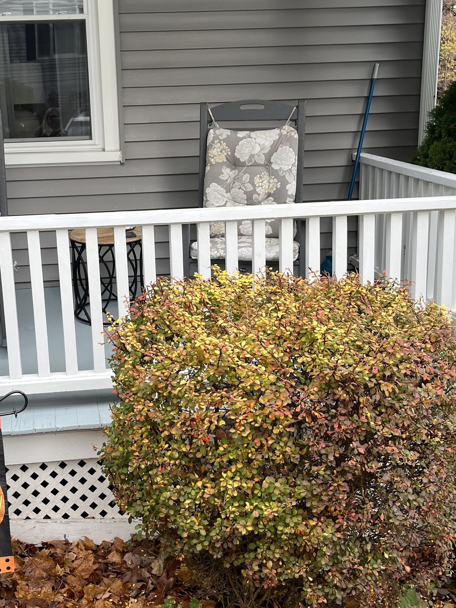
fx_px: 755
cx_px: 148
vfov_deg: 43.8
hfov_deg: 33.3
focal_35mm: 43
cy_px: 268
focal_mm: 5.1
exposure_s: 1/419
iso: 50
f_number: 1.6
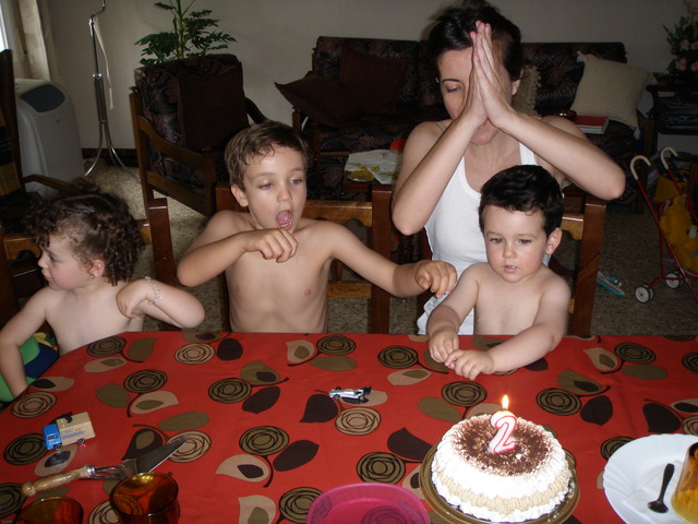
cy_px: 262
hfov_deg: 49.0
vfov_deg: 37.7
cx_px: 349
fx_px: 766
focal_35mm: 38
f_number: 3.5
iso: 160
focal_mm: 6.7
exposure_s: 1/30
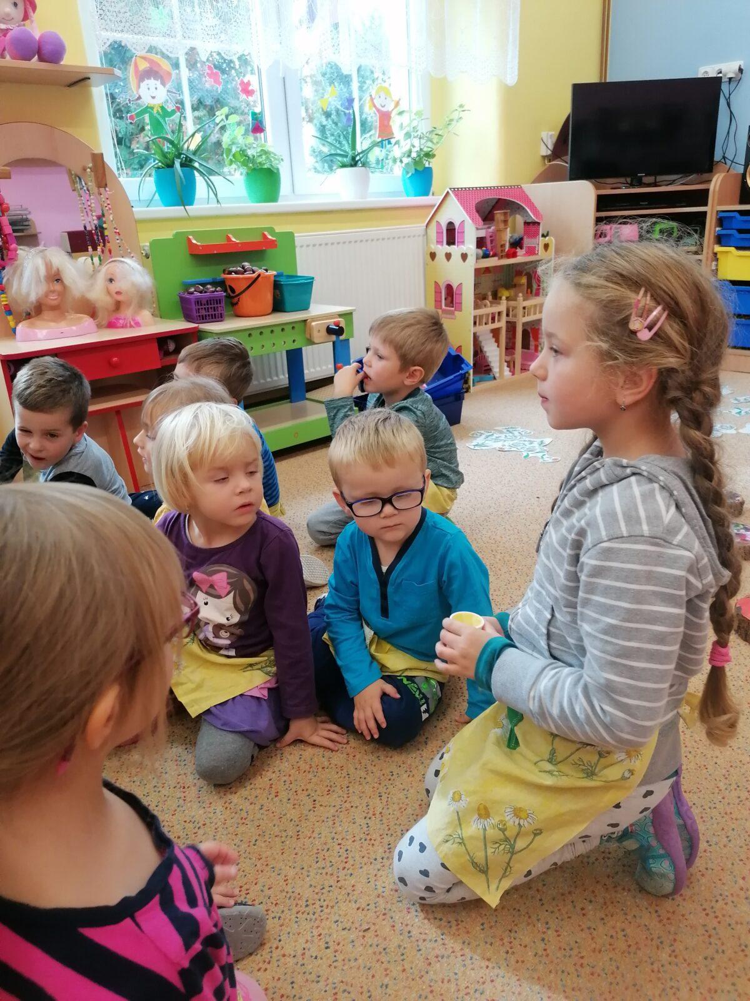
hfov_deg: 51.4
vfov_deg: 65.3
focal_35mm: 27
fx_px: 780
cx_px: 375
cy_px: 500
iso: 250
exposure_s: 1/100
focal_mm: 4.75
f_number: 1.8
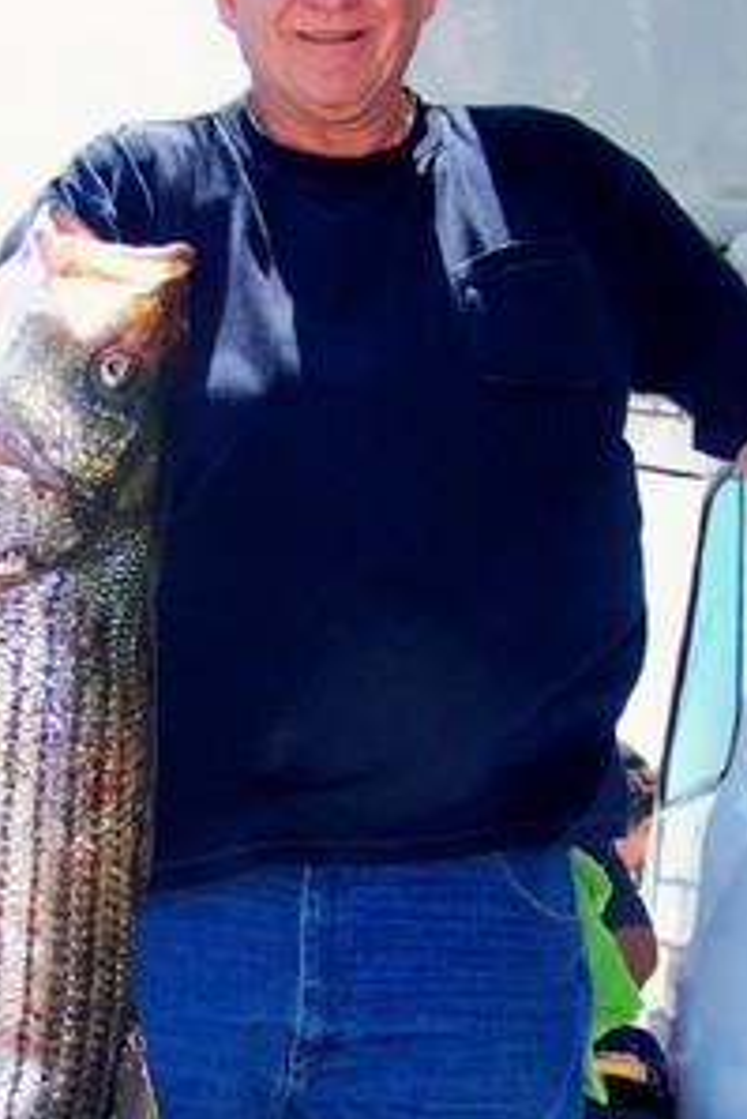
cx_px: 327
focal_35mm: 67
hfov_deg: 20.3
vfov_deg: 30.0
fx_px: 2083
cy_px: 685
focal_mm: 5.85
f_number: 2.8
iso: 64
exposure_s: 1/320
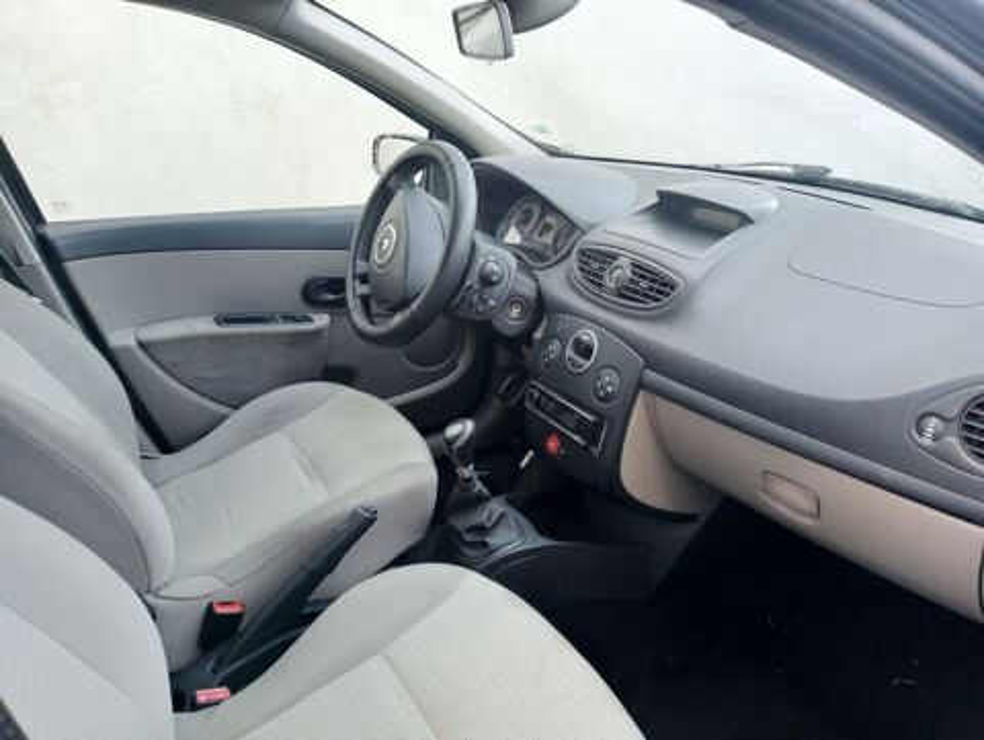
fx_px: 797
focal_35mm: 28
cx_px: 492
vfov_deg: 49.8
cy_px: 370
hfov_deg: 63.4
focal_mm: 4.04
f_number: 1.8
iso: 566
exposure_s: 1/33.3
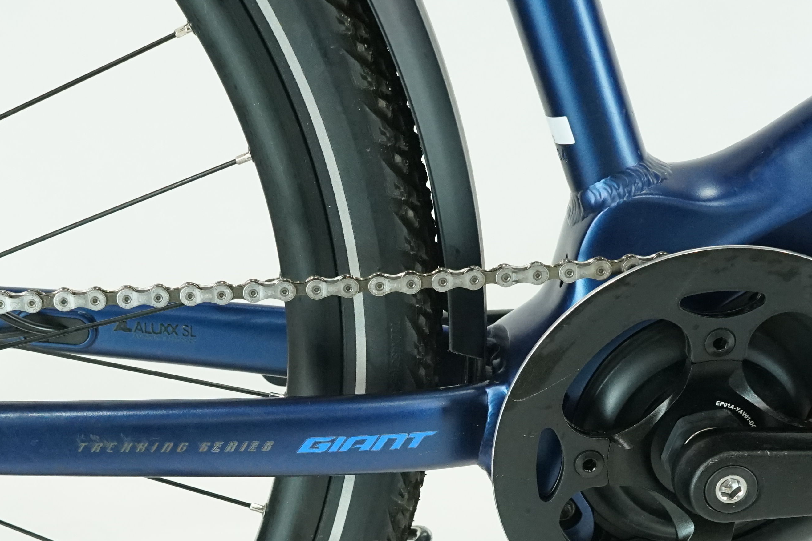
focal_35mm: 66
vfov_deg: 20.4
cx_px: 316
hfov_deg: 30.4
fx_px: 1489
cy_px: 438
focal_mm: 29
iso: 3200
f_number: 7.1
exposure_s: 1/200
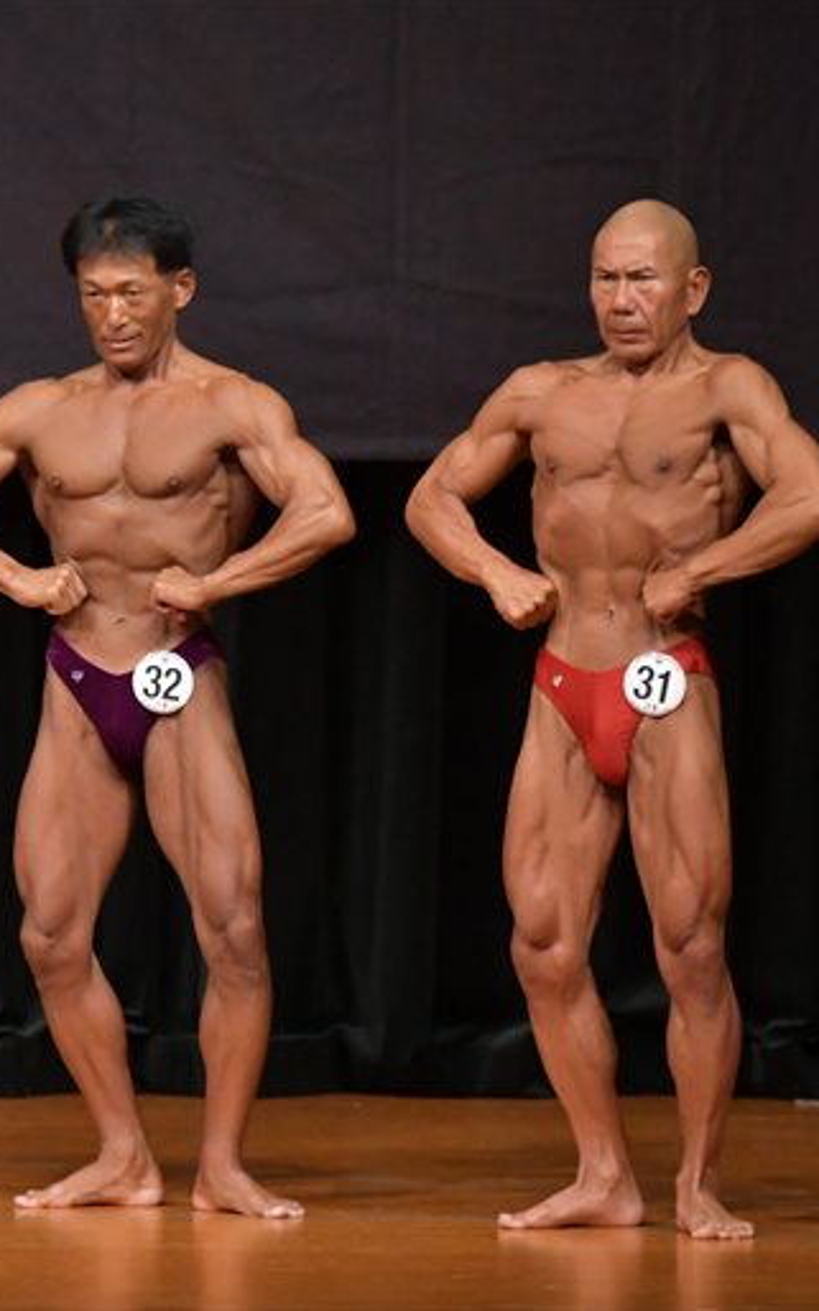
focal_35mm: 415
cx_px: 175
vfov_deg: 5.1
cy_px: 656
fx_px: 14829
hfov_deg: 3.2
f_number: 5.6
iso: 5000
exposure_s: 1/400
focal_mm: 180
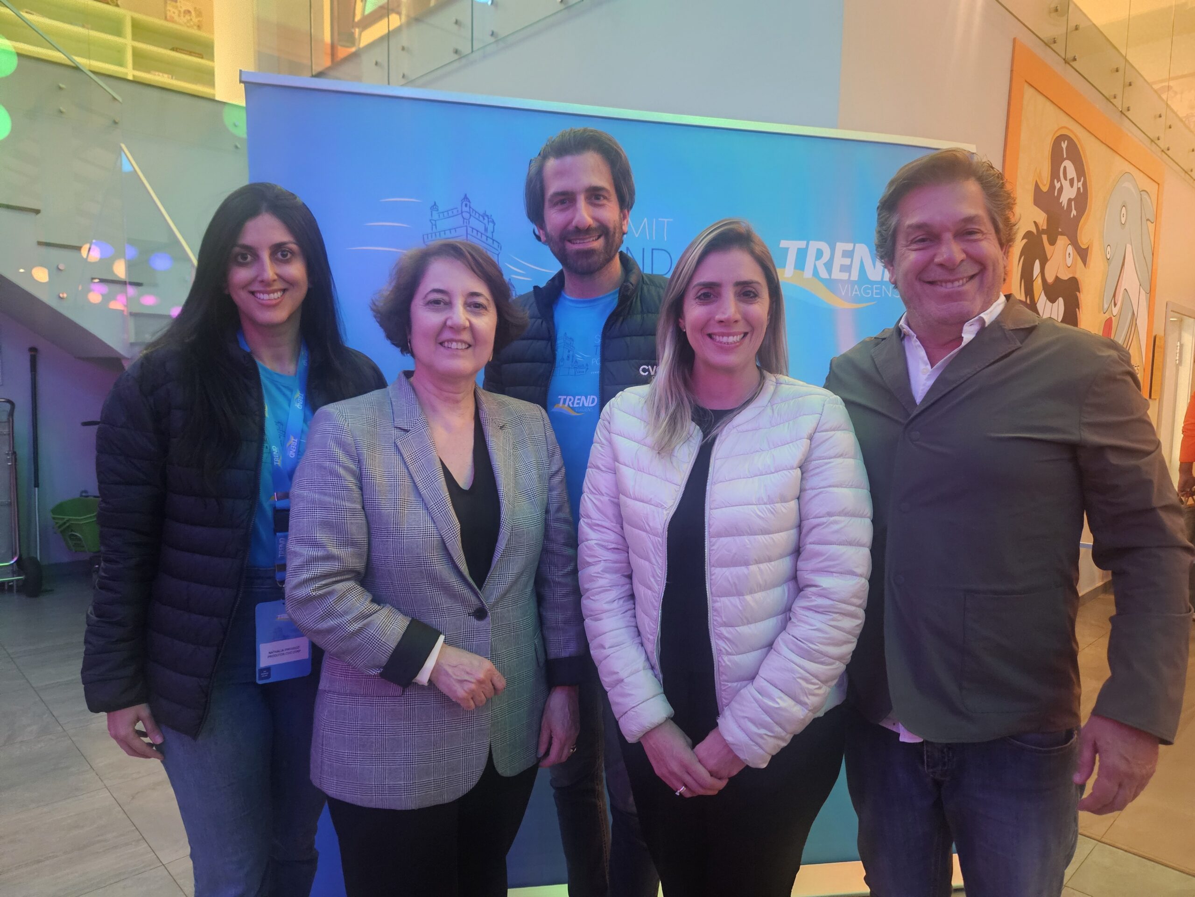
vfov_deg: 58.9
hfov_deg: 73.9
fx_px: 794
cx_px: 598
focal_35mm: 23
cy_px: 448
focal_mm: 5.4
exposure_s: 1/24
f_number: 1.8
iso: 1250
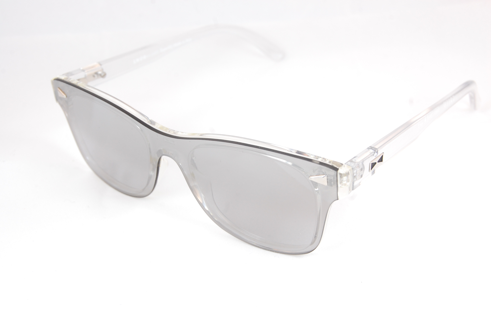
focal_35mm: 63
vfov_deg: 21.5
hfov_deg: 31.9
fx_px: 858
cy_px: 162
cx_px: 246
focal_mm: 42
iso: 800
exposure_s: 1/250
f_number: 10
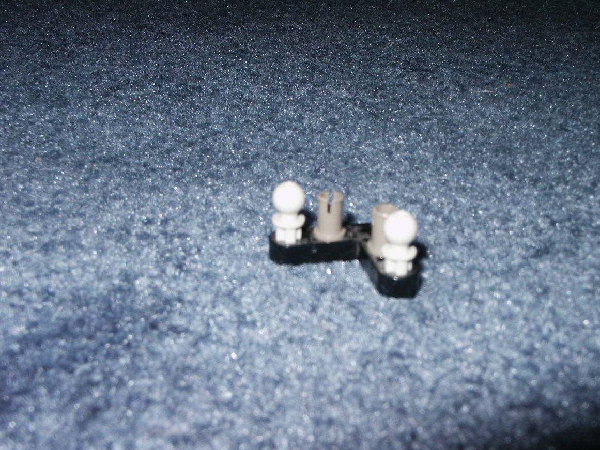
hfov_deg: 35.5
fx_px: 936
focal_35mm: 54
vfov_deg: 27.0
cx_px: 330
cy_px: 241
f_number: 8
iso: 200
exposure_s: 1/45
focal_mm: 10.25
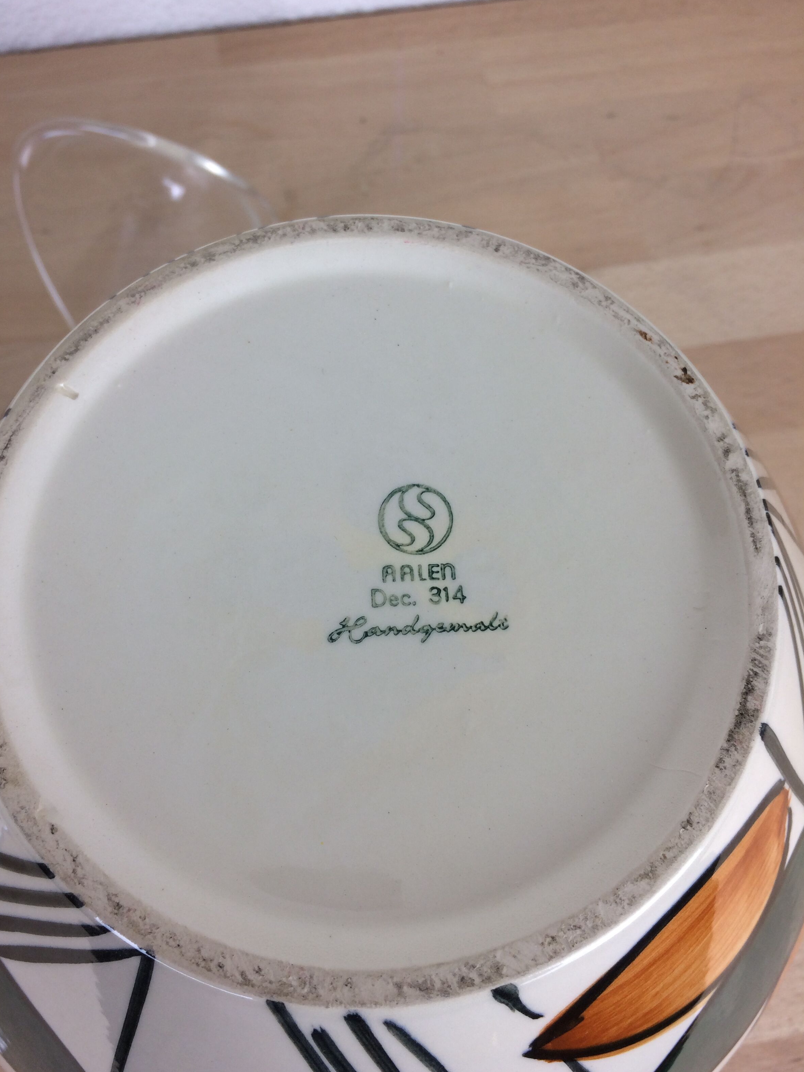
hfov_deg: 46.8
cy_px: 536
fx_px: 929
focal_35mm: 30
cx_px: 392
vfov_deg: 60.0
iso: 40
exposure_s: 1/50
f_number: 2.2
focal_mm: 4.15
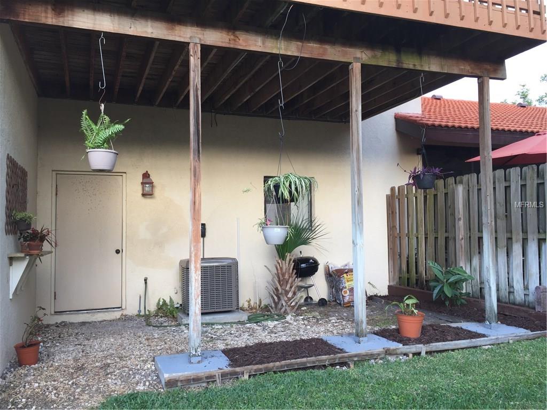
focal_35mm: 29
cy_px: 205
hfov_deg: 61.7
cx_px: 274
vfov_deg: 48.2
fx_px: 458
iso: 32
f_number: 2.2
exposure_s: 1/155
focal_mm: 4.15
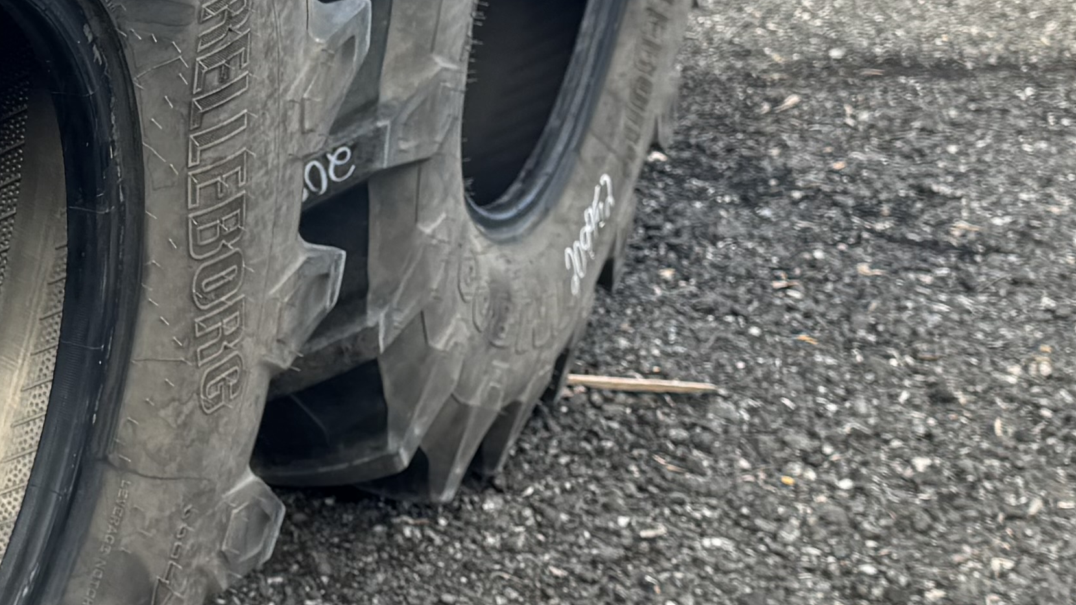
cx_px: -33
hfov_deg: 22.6
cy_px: 219
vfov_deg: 13.4
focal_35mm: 90
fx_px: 2568
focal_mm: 6.76
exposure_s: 1/544
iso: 80
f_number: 1.78
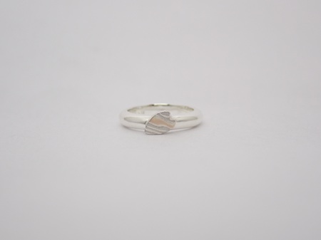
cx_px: 160
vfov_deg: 19.1
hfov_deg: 25.3
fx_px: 714
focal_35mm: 77
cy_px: 120
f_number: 4.1
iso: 200
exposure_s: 1/160
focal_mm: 13.65
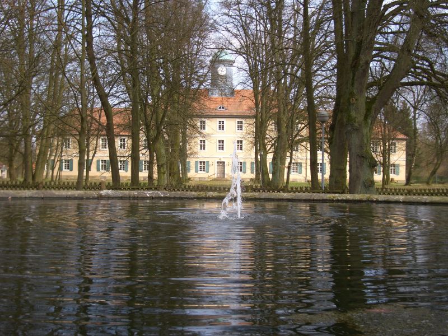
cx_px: 224
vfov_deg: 29.7
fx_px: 634
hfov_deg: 38.9
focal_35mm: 49
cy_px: 168
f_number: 3.1
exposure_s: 1/250
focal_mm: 8.2
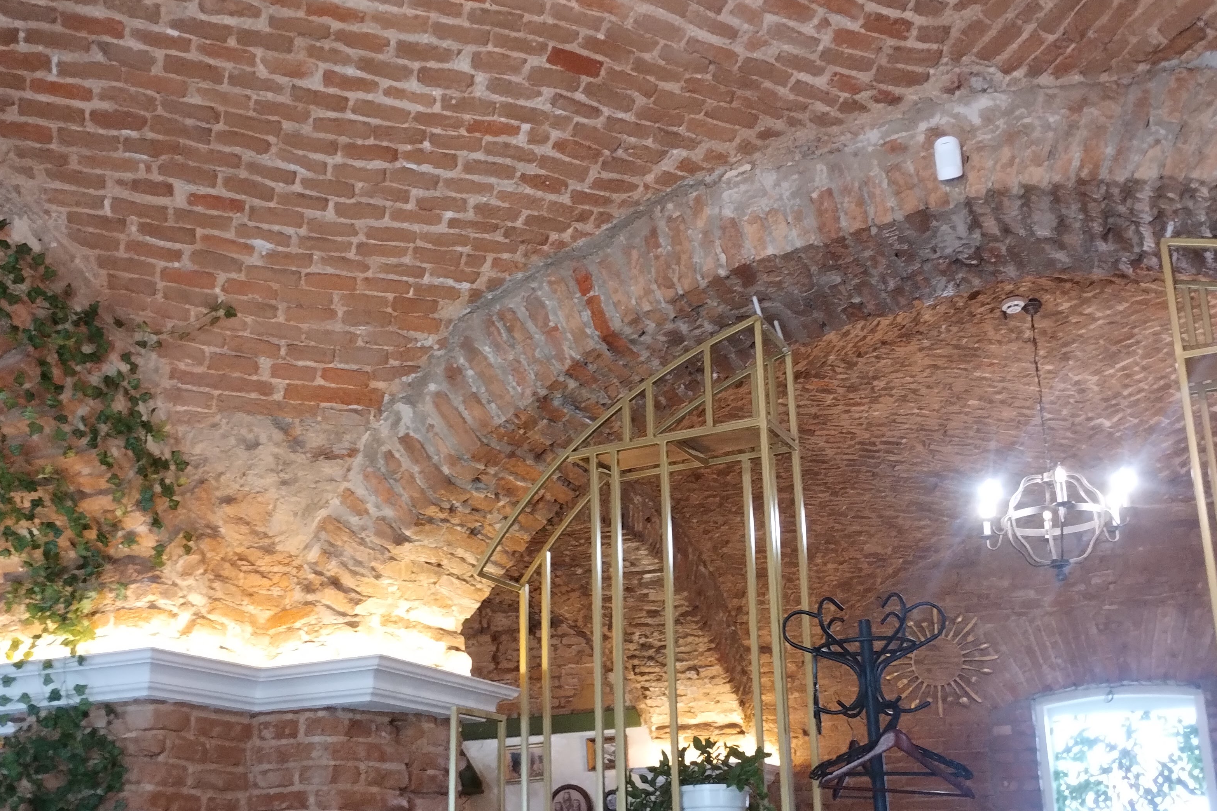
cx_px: 623
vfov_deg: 34.8
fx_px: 1284
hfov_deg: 50.7
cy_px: 521
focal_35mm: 38
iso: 991
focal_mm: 4.27
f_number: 1.8
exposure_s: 1/25
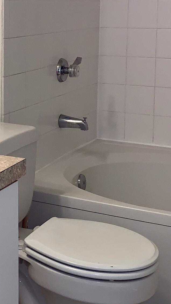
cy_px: 72
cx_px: -22
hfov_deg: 15.6
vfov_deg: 27.8
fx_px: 605
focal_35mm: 75
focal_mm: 4.25
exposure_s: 1/15
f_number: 1.8
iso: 50
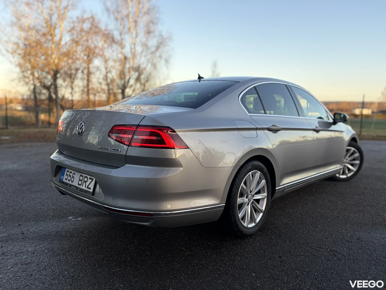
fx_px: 290
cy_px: 145
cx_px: 193
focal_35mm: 26
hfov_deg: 67.3
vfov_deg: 53.1
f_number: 1.6
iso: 50
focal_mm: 5.96
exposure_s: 1/462
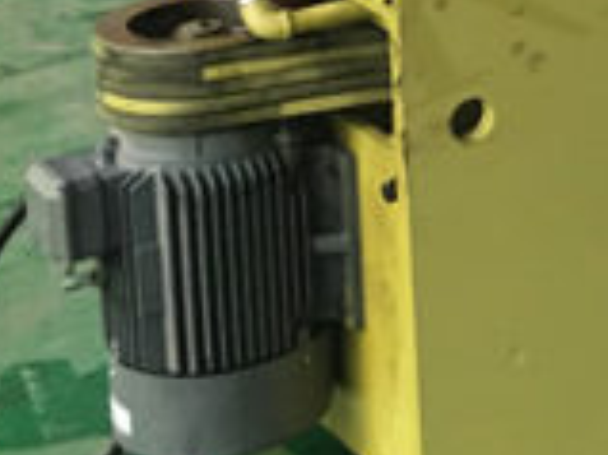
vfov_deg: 10.0
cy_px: -356
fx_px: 2457
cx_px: 1136
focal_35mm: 140
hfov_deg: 12.7
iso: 40
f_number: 2.2
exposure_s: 1/33
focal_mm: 4.15
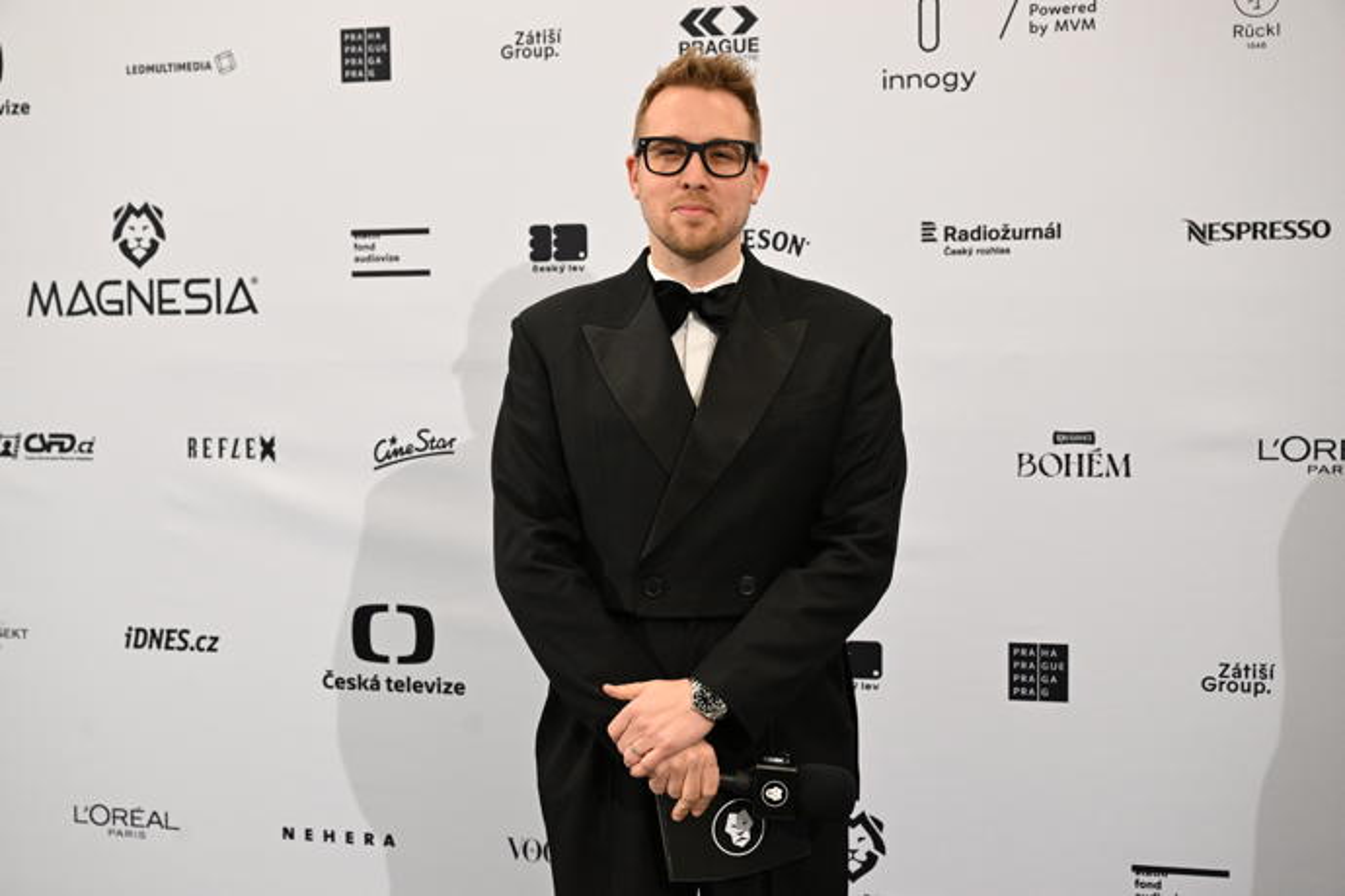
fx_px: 1793
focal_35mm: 48
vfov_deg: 28.1
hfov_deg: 41.1
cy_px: 448
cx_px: 672
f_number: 5
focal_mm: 48
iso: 3200
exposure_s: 1/200
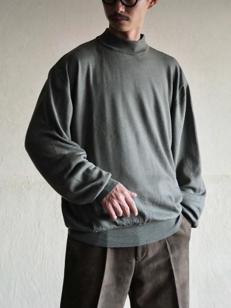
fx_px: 783
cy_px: 154
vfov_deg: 22.3
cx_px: 116
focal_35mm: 88
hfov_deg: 16.8
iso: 3200
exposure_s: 1/80
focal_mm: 44
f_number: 3.9
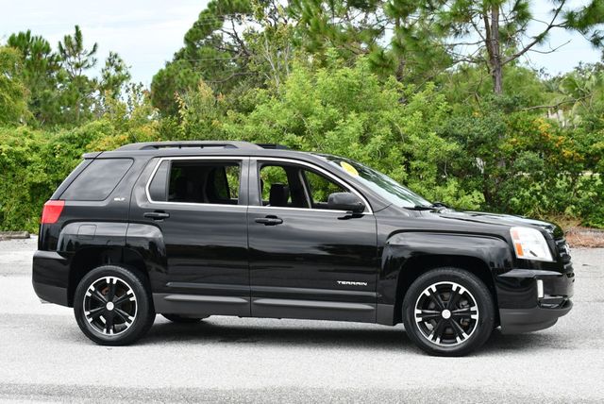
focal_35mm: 70
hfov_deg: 28.8
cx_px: 302
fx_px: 1175
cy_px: 202
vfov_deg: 19.5
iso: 200
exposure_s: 1/250
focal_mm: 35
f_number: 8
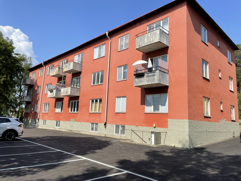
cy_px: 90
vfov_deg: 53.1
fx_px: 181
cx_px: 120
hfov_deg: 67.3
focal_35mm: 26
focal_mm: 4.2
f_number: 1.6
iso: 32
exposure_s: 1/3610
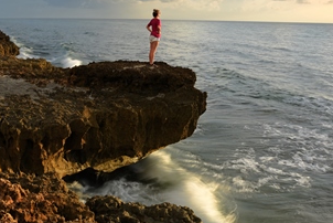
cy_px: 129
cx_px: 68
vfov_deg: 36.9
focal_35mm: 36
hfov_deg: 50.0
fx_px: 333
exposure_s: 1/8
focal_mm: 17
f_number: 22
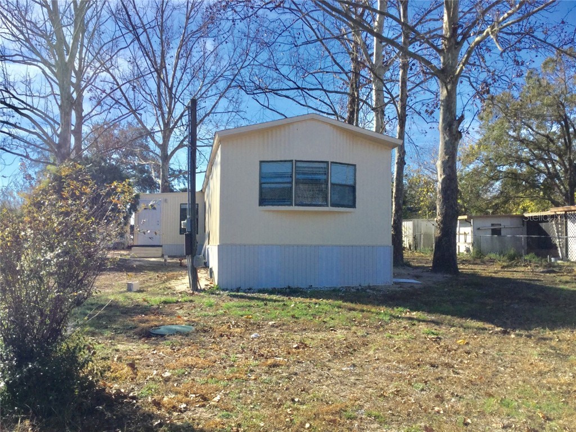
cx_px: 288
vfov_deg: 45.4
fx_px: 516
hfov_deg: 58.4
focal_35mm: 31
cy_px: 216
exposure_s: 1/1335
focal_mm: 3.3
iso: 25
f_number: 2.4
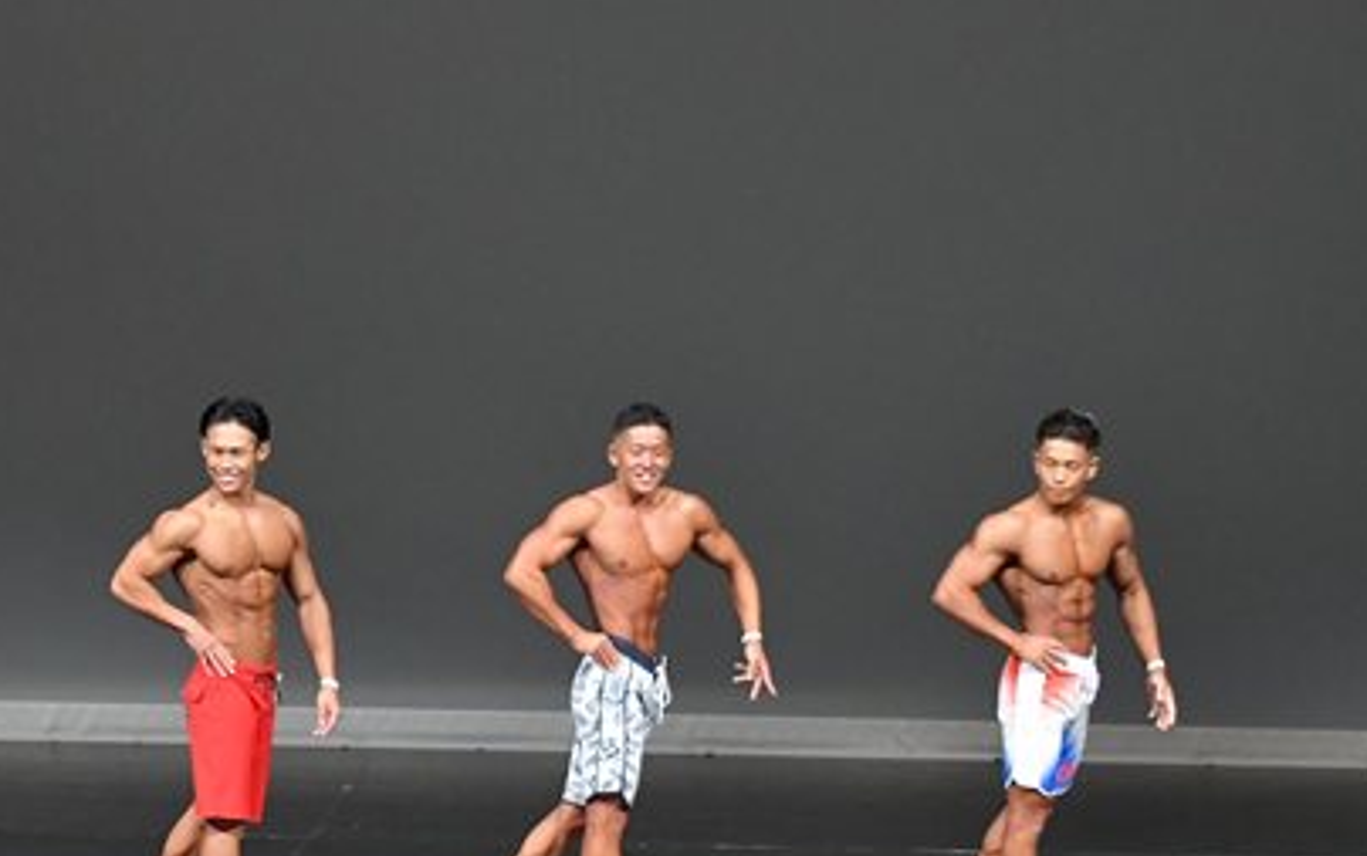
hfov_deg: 8.4
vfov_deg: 5.3
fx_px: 9244
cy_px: 738
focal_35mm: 248
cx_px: 100
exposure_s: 1/400
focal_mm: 85
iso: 4000
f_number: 5.6
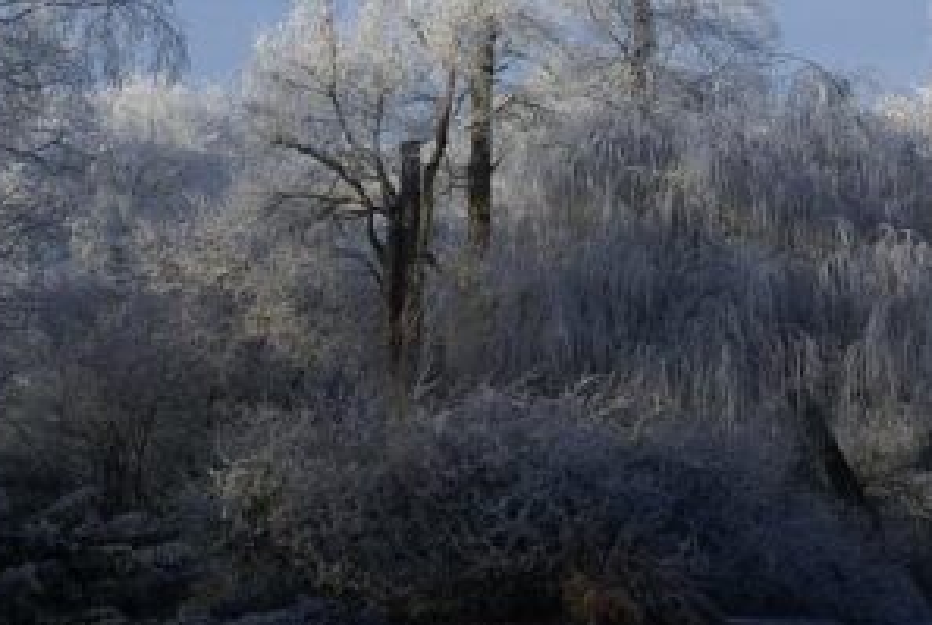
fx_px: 2749
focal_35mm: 106
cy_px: 72
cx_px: 496
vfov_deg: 12.9
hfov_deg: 19.2
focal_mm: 35
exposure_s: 1/200
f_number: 9
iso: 100
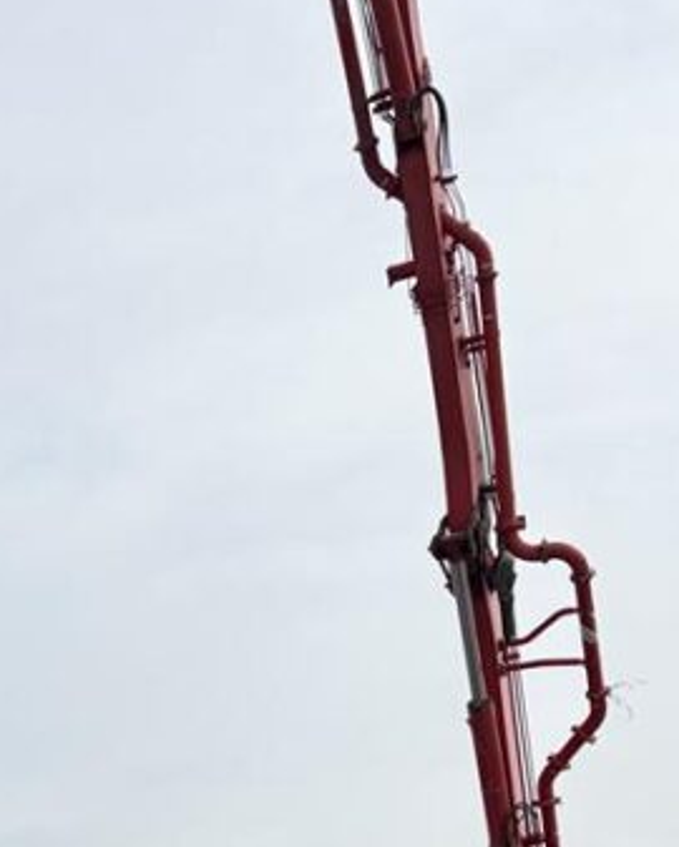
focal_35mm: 77
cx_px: -136
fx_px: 1932
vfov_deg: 21.4
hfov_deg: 18.8
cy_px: 1214
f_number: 1.6
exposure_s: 1/7813
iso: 64
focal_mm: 5.96
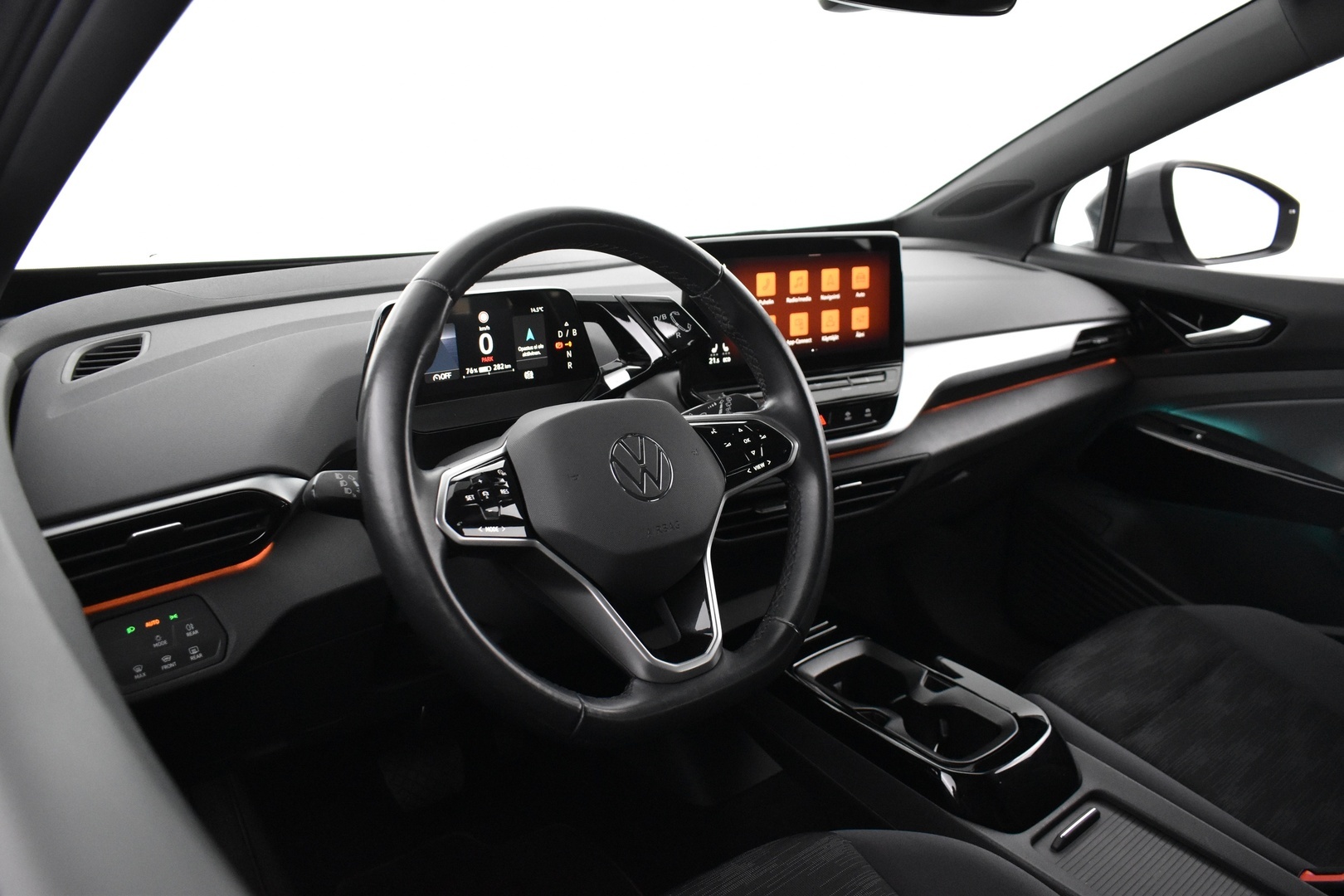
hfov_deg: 67.4
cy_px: 448
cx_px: 672
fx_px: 1008
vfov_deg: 47.9
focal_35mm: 27
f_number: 3.5
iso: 3200
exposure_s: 1/30
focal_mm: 18
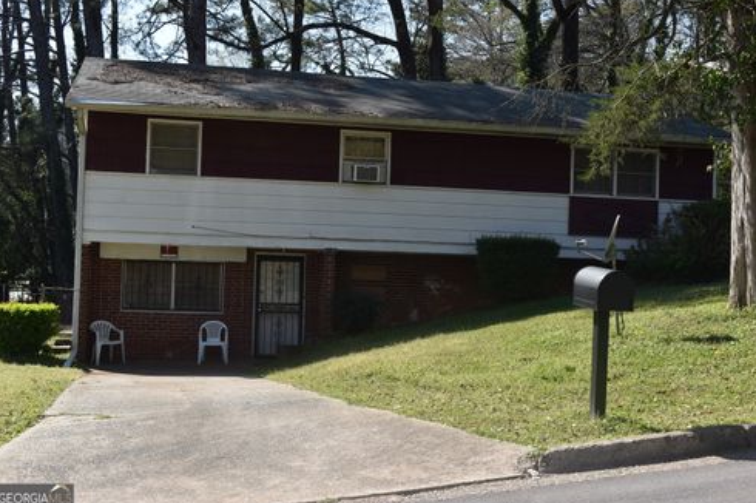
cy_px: 252
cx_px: 383
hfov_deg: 40.4
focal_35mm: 49
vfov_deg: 27.5
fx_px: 1028
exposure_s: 1/200
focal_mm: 32
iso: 100
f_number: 8
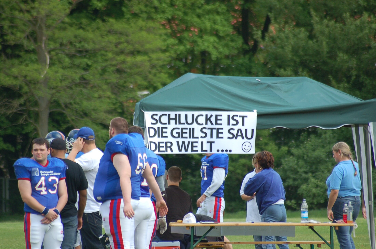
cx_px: 188
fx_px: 4691
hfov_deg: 4.6
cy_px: 124
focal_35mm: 450
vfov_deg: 3.0
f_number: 5.6
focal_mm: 300
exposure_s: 1/500
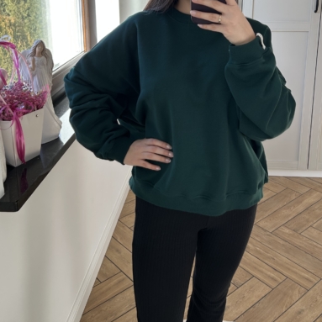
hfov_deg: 41.7
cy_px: 75
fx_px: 421
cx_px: 187
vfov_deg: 40.5
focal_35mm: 40
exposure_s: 1/203
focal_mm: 5.7
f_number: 1.5
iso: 50
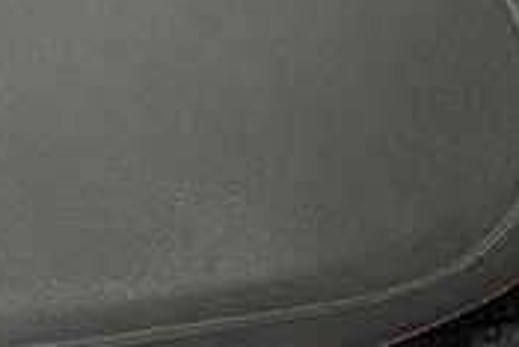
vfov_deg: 13.5
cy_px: -56
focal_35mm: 99
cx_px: 294
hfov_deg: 20.6
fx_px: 1428
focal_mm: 5.1
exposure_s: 1/50
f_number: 1.6
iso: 160
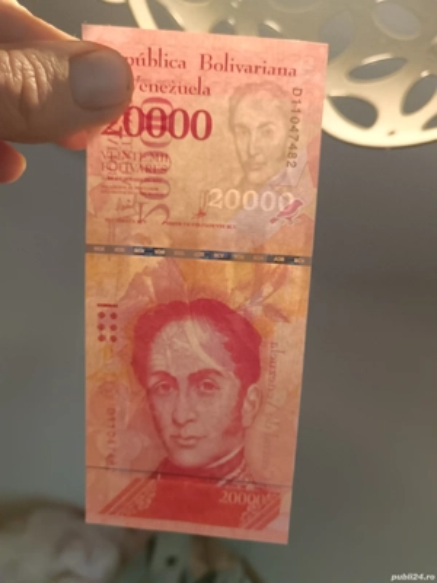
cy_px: 292
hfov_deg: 51.4
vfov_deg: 65.3
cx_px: 218
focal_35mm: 27
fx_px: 454
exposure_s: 1/100
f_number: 1.9
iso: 1548
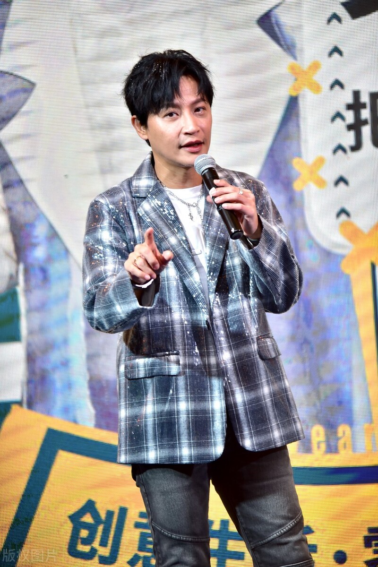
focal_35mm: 200
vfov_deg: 10.3
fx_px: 3150
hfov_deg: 6.9
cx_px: 189
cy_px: 284
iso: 640
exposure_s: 1/250
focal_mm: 200
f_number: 2.8
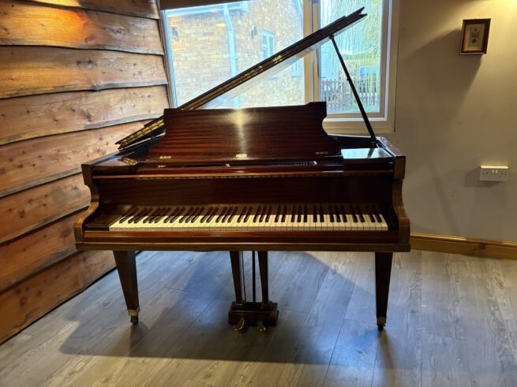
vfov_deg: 53.0
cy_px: 194
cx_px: 258
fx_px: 388
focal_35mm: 26
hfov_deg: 67.3
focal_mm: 5.96
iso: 250
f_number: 1.6
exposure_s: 1/50
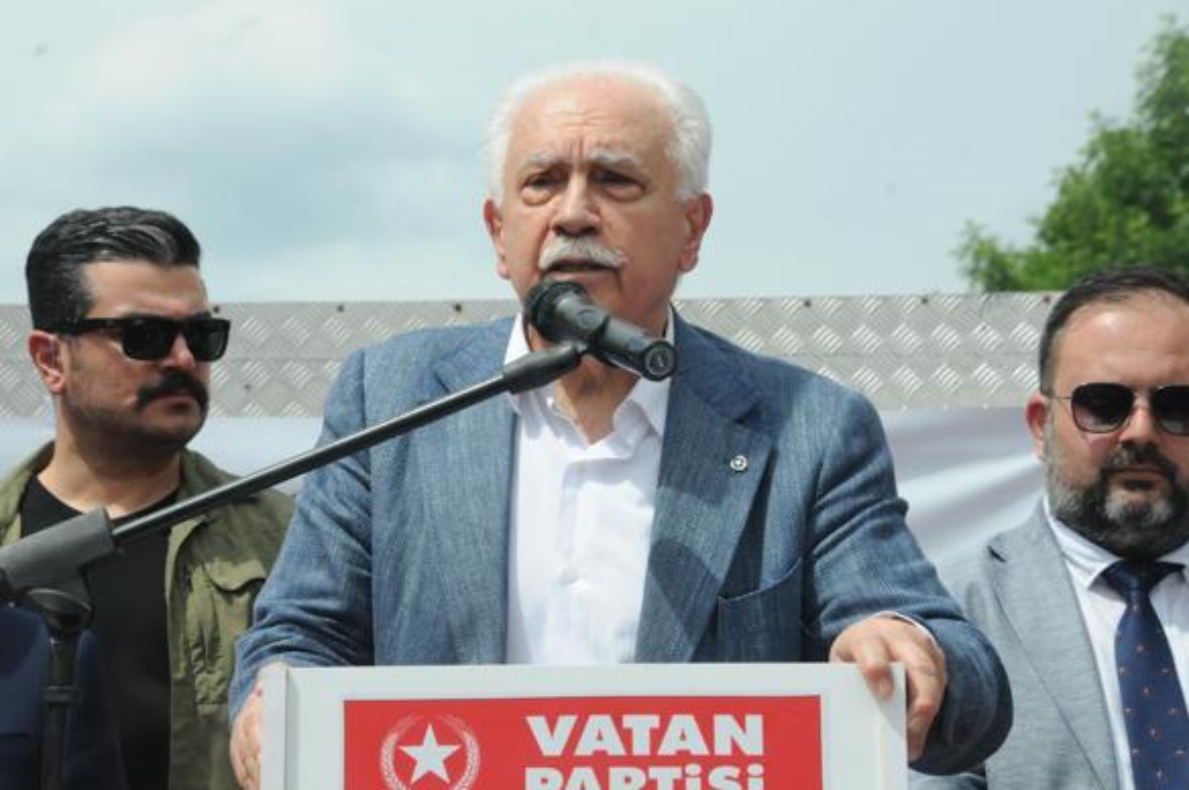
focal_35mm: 151
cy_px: 409
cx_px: 563
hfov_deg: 13.7
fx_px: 4966
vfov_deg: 9.1
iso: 1000
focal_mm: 95
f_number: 16
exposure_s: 1/1000
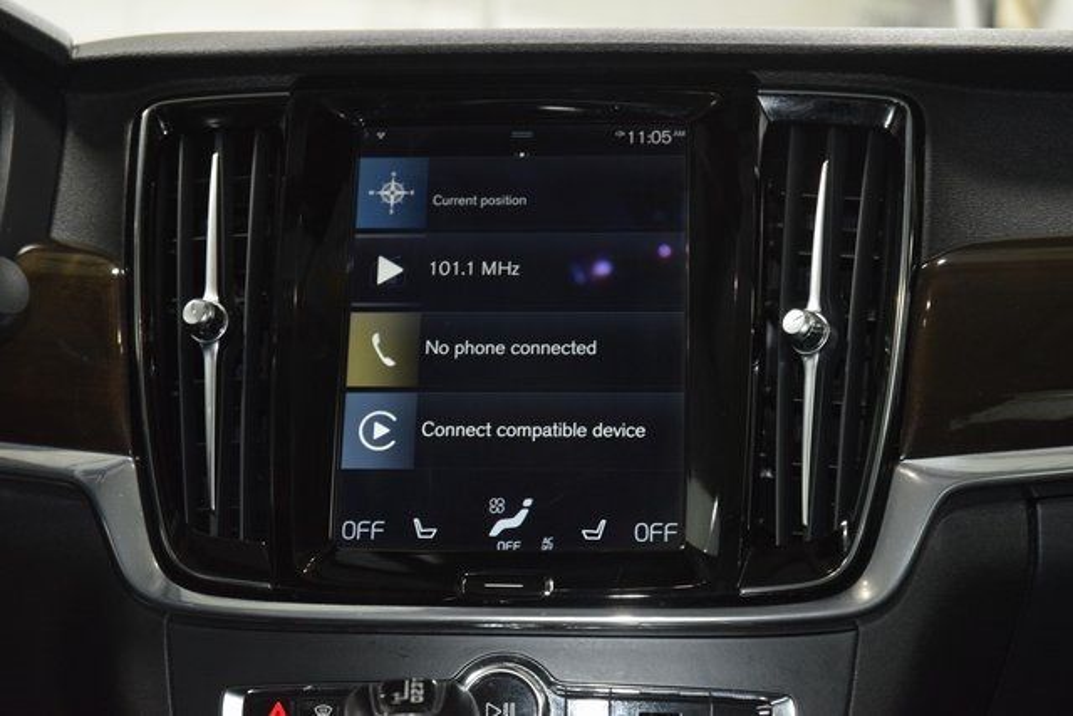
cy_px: 358
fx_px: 2236
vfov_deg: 18.2
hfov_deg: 27.0
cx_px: 536
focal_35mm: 75
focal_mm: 50
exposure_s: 1/40
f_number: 4.5
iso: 2200
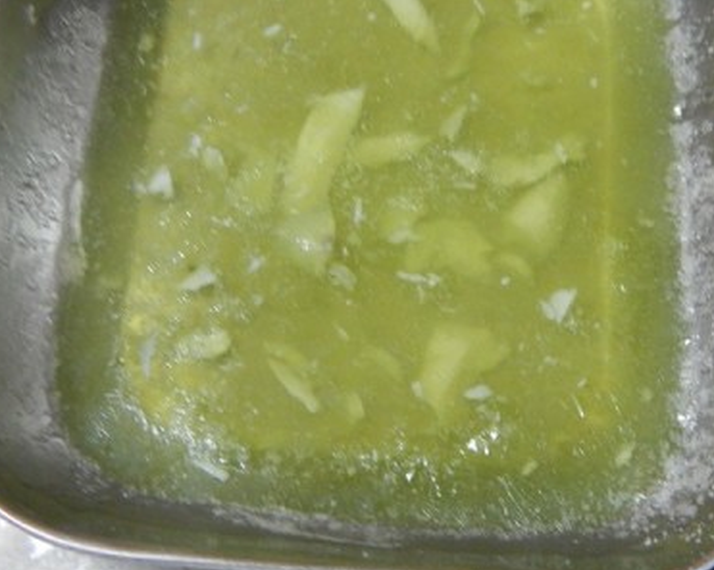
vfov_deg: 30.3
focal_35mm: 49
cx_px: 339
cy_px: 152
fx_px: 1034
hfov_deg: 38.1
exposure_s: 1/10
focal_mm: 5.6
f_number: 3.2
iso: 400
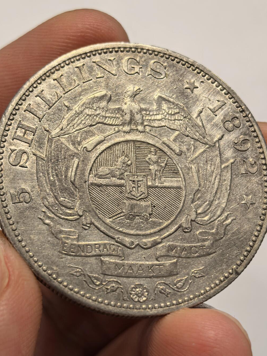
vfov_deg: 26.7
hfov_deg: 20.2
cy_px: 189
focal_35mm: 73
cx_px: 132
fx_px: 751
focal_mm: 6.98
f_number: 2
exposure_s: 1/100
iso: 250
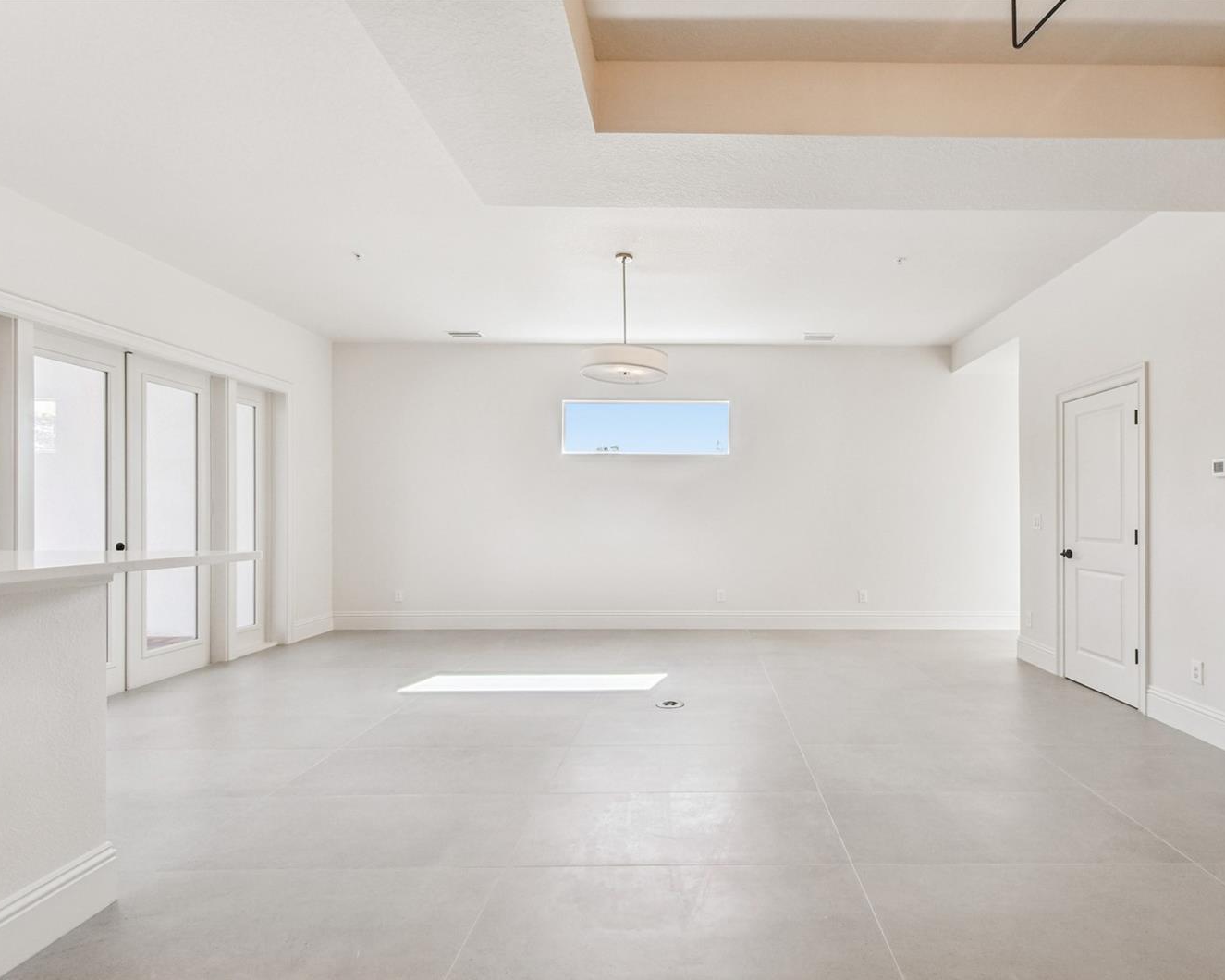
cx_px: 713
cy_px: 489
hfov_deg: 88.9
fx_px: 616
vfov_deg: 77.0
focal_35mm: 17
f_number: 7.1
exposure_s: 1/400
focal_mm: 10
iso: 100
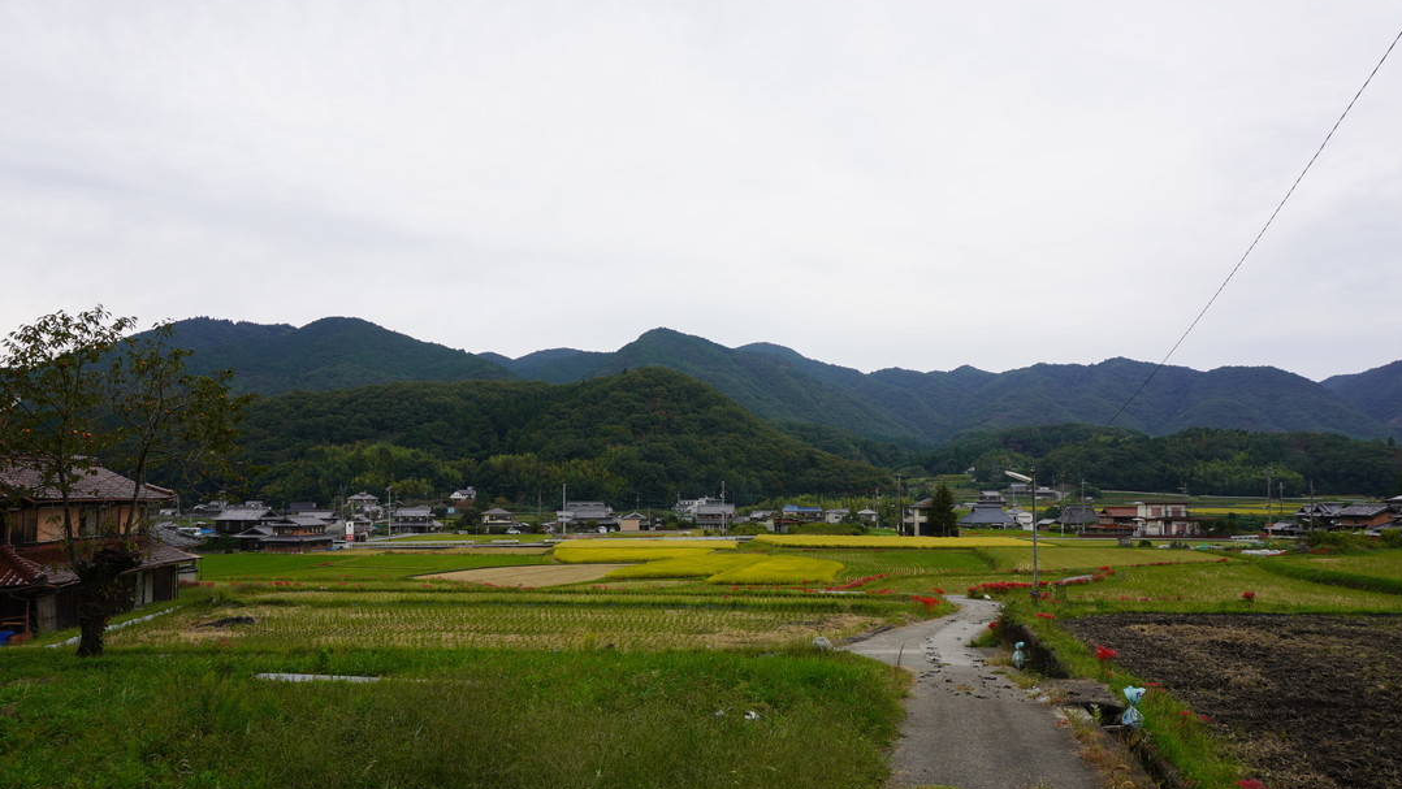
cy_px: 451
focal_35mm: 28
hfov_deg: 67.9
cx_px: 739
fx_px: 1041
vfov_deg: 41.4
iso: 100
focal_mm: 16
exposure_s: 1/100
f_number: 8
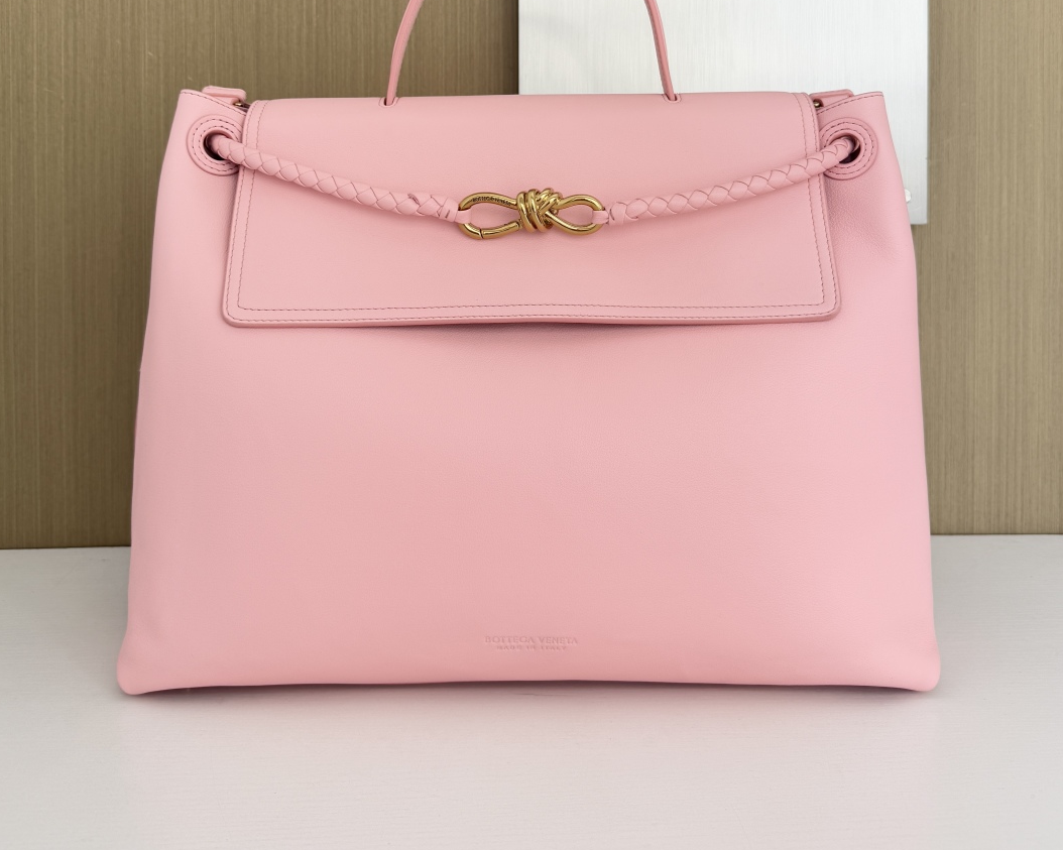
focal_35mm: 32
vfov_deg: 44.2
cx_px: 536
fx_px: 1007
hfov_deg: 55.7
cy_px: 211
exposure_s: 1/121
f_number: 1.78
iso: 64
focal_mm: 6.76
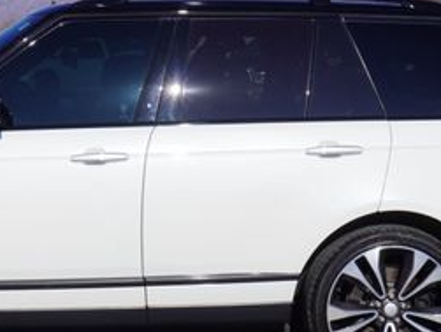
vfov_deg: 14.9
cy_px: 207
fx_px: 1266
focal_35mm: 99
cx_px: 105
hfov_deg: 19.6
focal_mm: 27
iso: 100
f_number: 11
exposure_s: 1/400
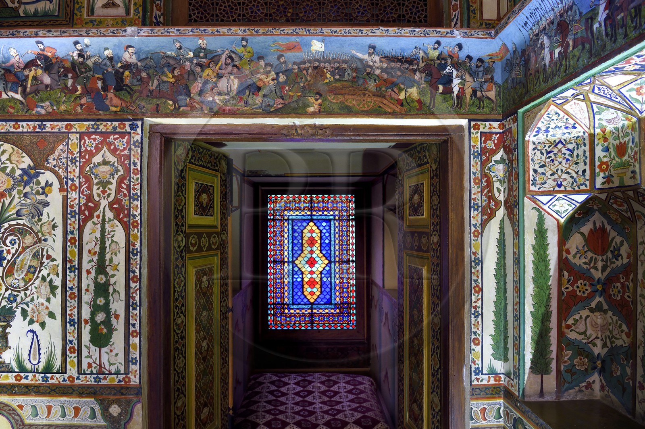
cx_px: 322
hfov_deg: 73.8
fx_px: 430
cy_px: 214
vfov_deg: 53.1
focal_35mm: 24
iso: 800
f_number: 5.6
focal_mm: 24
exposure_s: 1/8
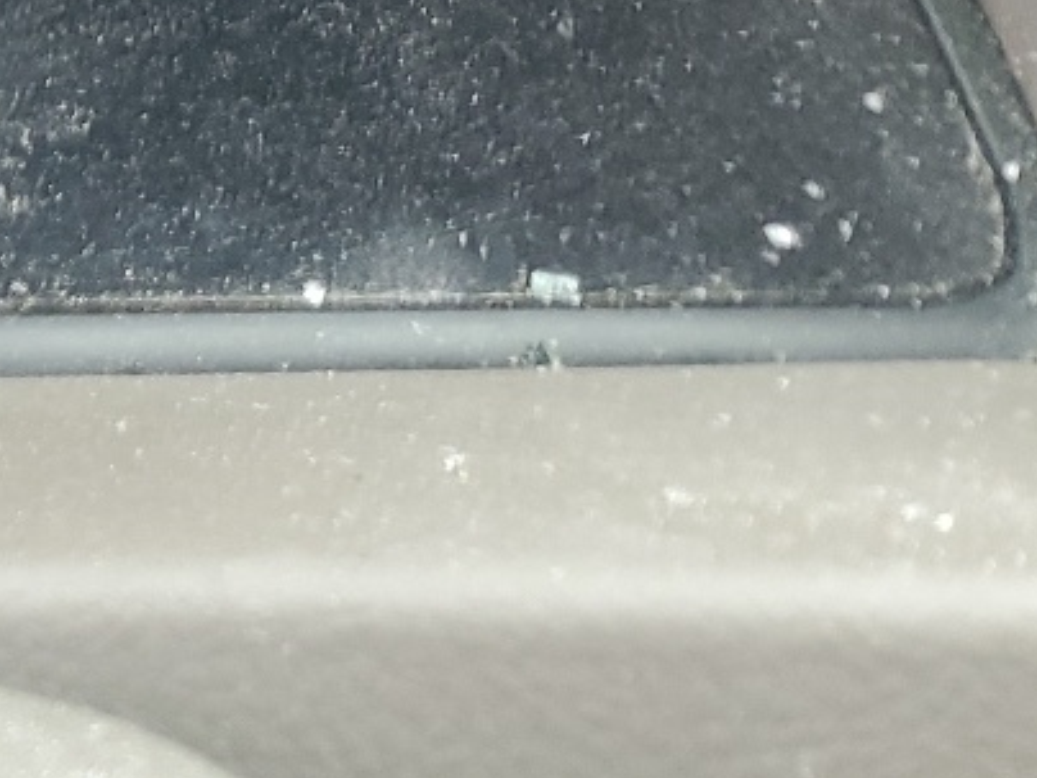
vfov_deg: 13.7
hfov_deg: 15.6
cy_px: -316
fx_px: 3086
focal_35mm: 103
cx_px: -957
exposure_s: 1/60.2
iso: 60
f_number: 1.5
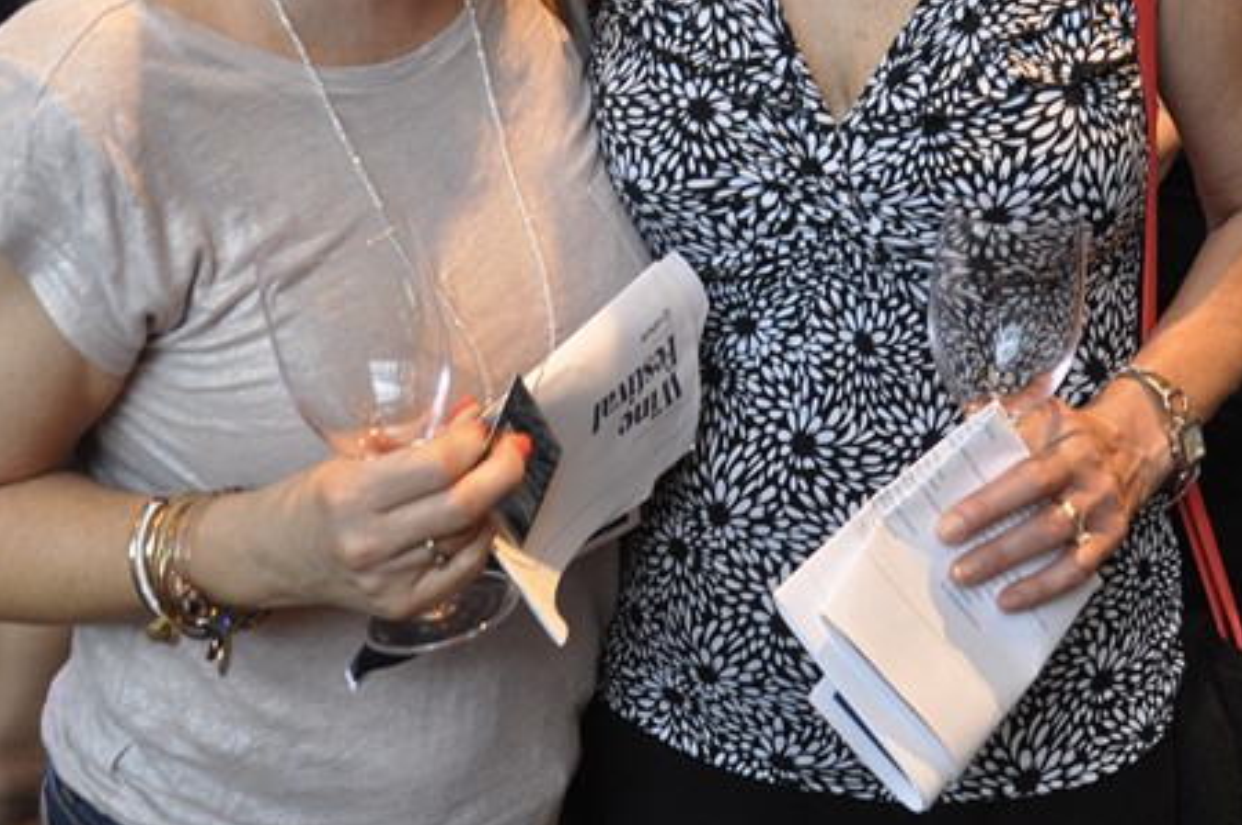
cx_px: 533
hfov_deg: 33.4
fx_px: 2068
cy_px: -14
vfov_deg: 21.7
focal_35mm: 60
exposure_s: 1/25
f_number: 5
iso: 400
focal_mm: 18
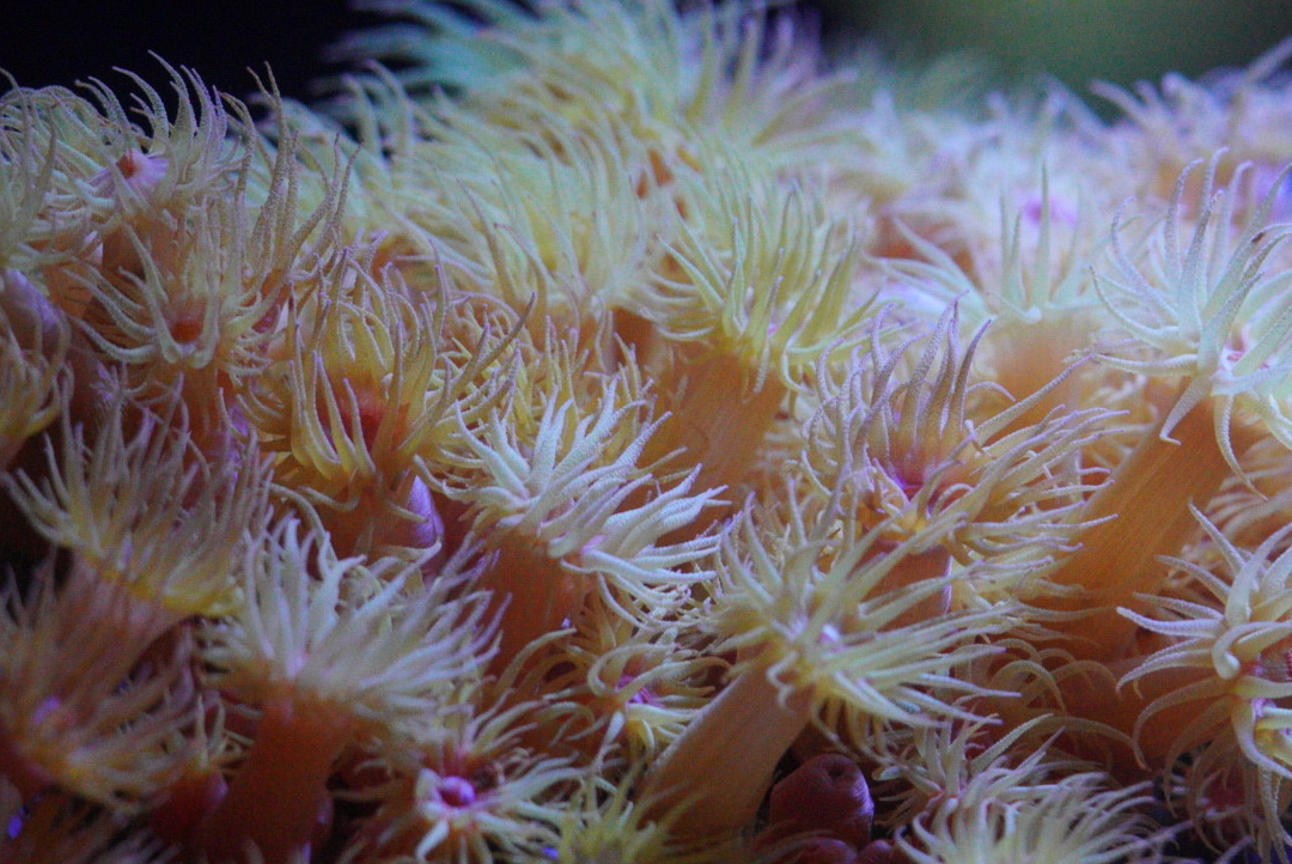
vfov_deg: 6.8
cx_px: 952
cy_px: 460
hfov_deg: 10.2
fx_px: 7255
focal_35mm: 202
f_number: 3.5
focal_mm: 90
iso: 6400
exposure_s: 1/160
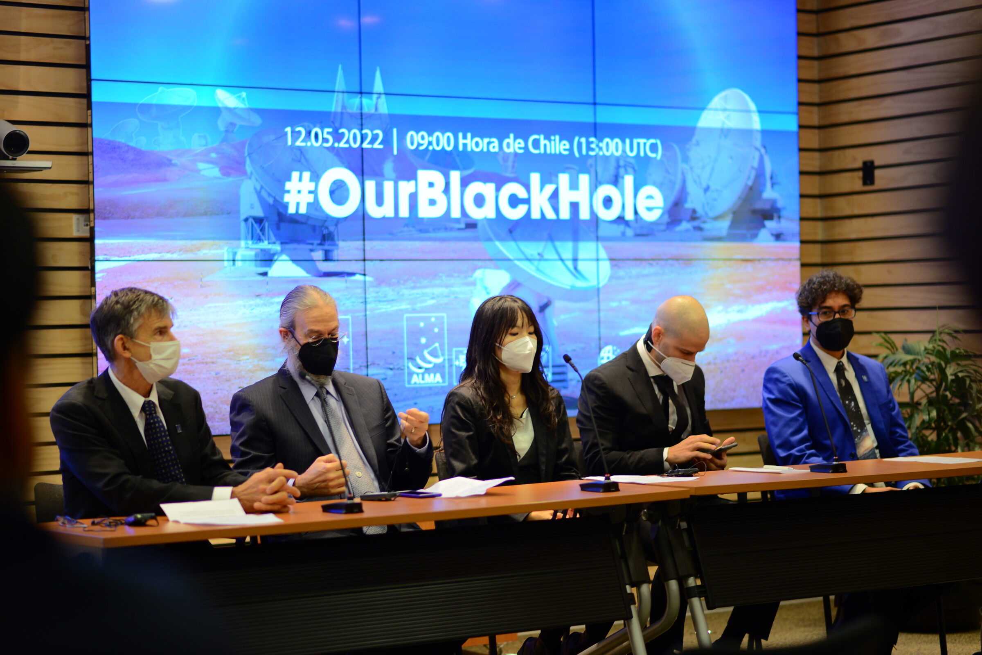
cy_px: 328
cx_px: 491
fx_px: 2318
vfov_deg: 16.1
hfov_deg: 23.9
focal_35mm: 85
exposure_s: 1/160
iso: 500
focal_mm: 85
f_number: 1.8
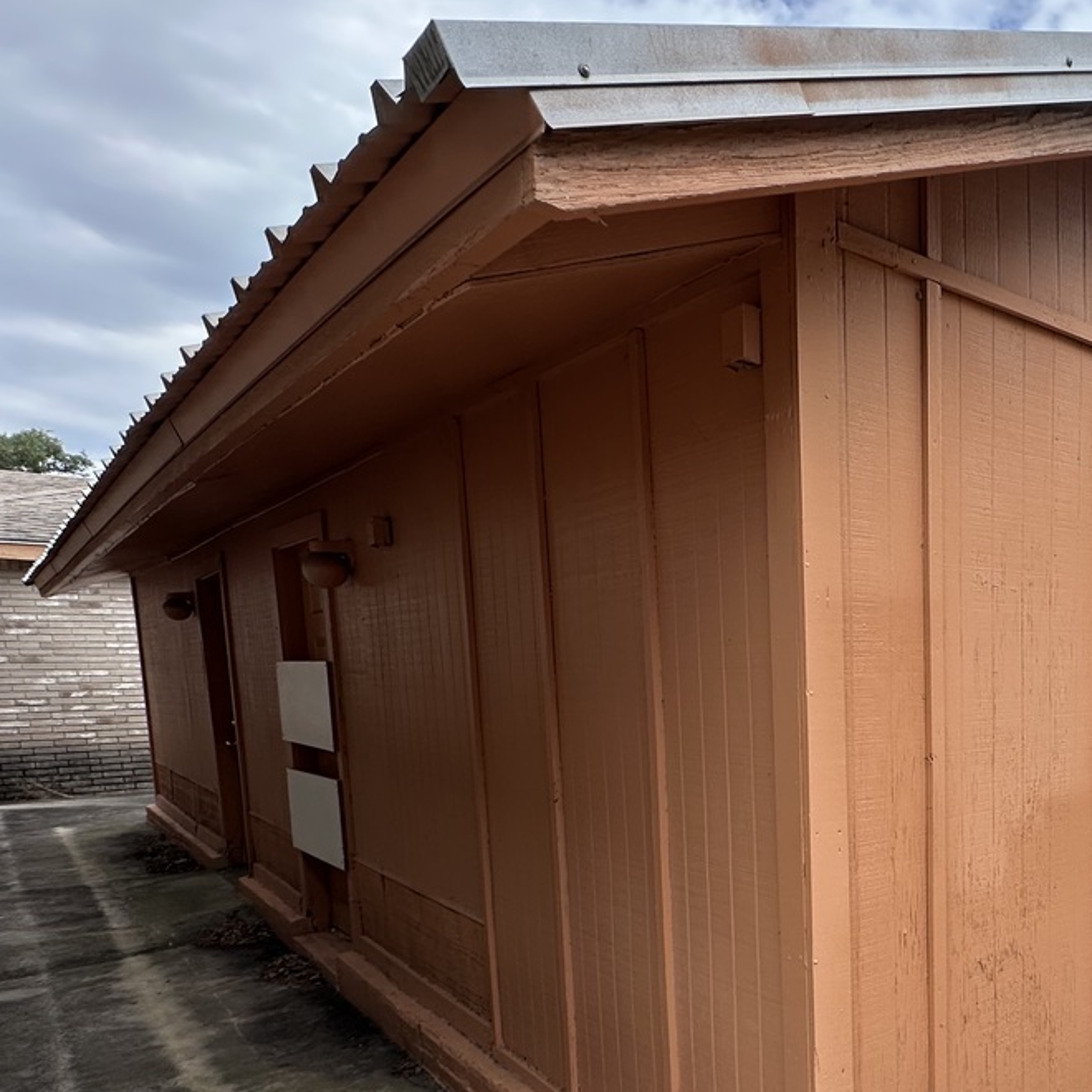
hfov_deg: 50.1
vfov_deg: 57.1
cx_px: 1046
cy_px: 773
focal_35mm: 27
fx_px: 964
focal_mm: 2.22
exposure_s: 1/504
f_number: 2.2
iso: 40
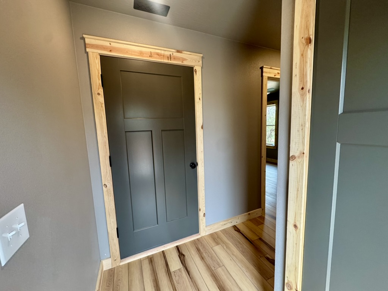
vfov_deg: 85.7
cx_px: 194
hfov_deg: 102.1
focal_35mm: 14
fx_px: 157
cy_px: 146
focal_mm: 2.22
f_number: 2.2
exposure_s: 1/120
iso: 200
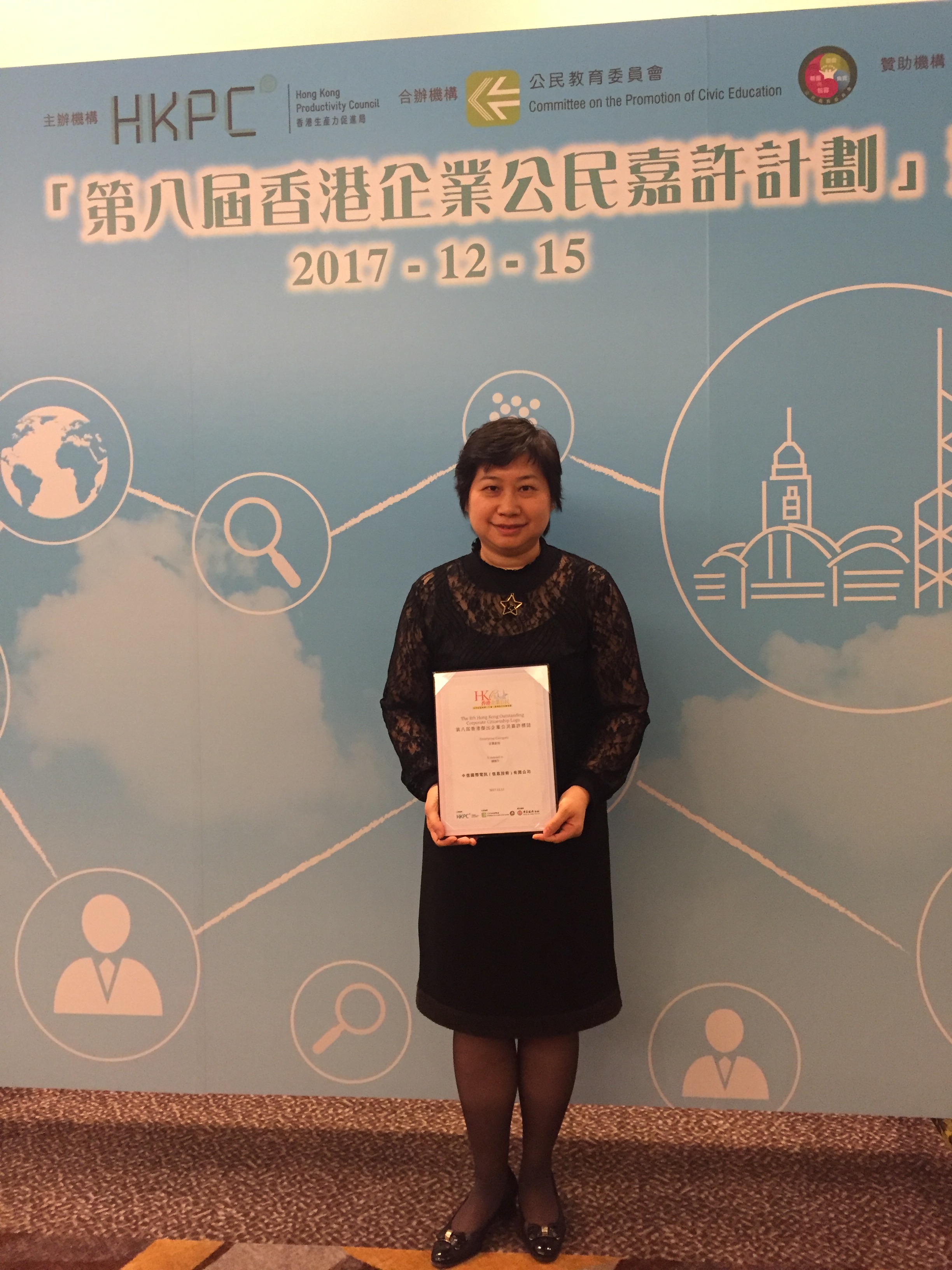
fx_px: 1063
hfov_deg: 48.2
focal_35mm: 29
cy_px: 635
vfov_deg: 61.7
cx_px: 476
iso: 250
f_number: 2.2
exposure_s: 1/17
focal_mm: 4.15
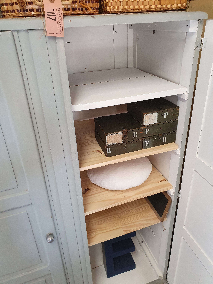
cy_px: 142
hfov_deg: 53.1
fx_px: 213
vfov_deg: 67.3
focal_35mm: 26
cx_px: 106
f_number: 2.4
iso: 320
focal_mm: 4.32
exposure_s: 1/100
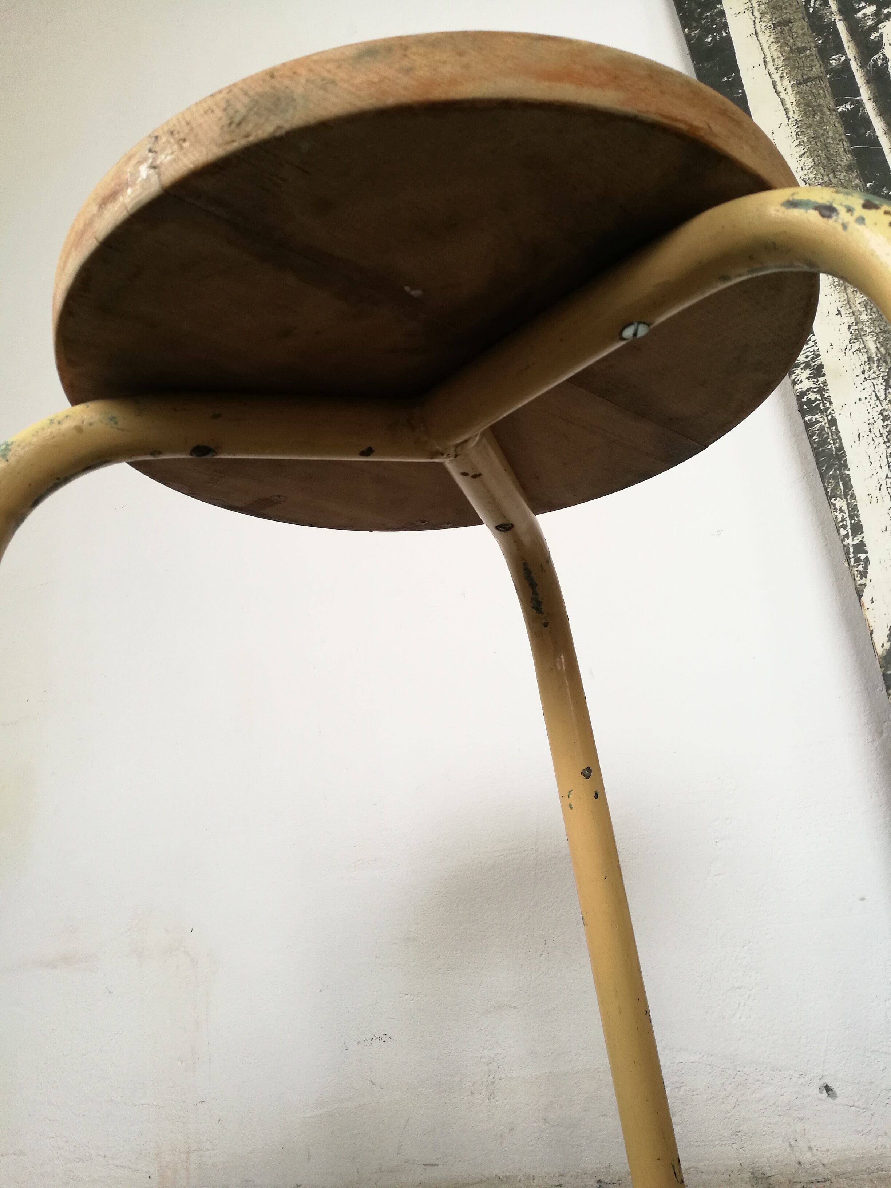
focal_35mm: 27
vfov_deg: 65.3
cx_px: 446
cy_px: 594
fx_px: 927
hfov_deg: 51.4
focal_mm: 4.5
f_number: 2.2
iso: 100
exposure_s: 1/60
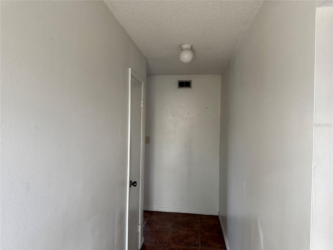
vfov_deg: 56.8
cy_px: 125
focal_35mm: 24
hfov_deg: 71.6
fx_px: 231
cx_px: 166
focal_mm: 6.76
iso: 320
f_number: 1.78
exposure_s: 1/60
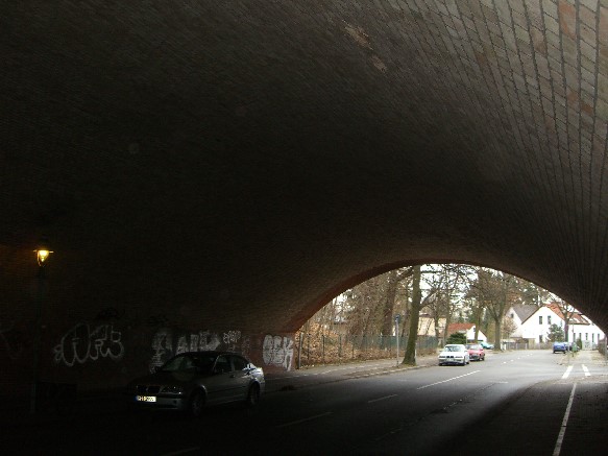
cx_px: 304
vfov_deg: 37.7
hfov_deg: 49.0
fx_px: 667
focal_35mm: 38
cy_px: 228
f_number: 2.8
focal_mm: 7.9
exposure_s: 1/60
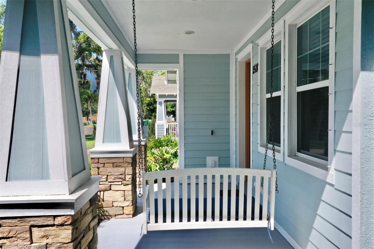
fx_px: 291
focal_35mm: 28
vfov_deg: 46.4
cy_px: 124
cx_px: 187
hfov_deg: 65.5
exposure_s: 1/120
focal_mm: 10.26
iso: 100
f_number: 11
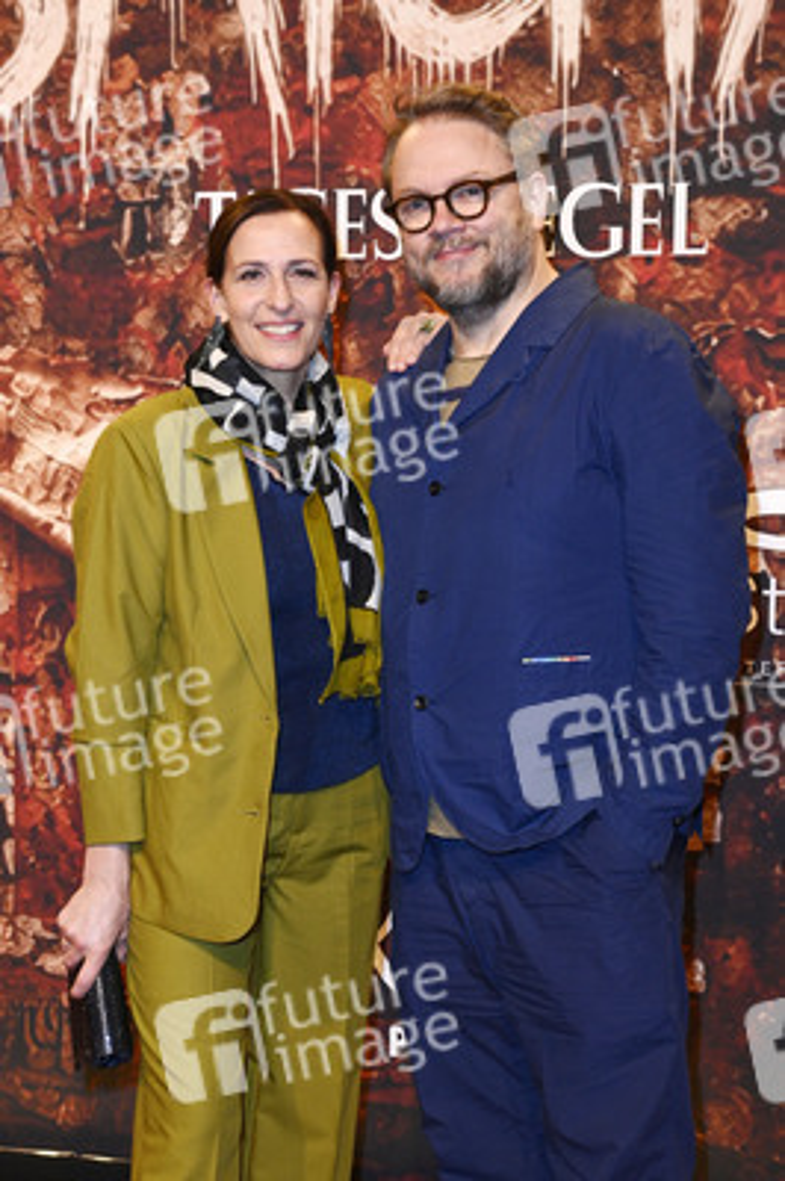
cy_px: 590
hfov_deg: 19.4
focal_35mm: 70
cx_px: 392
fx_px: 2293
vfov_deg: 28.9
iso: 1600
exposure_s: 1/250
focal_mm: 70
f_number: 5.6
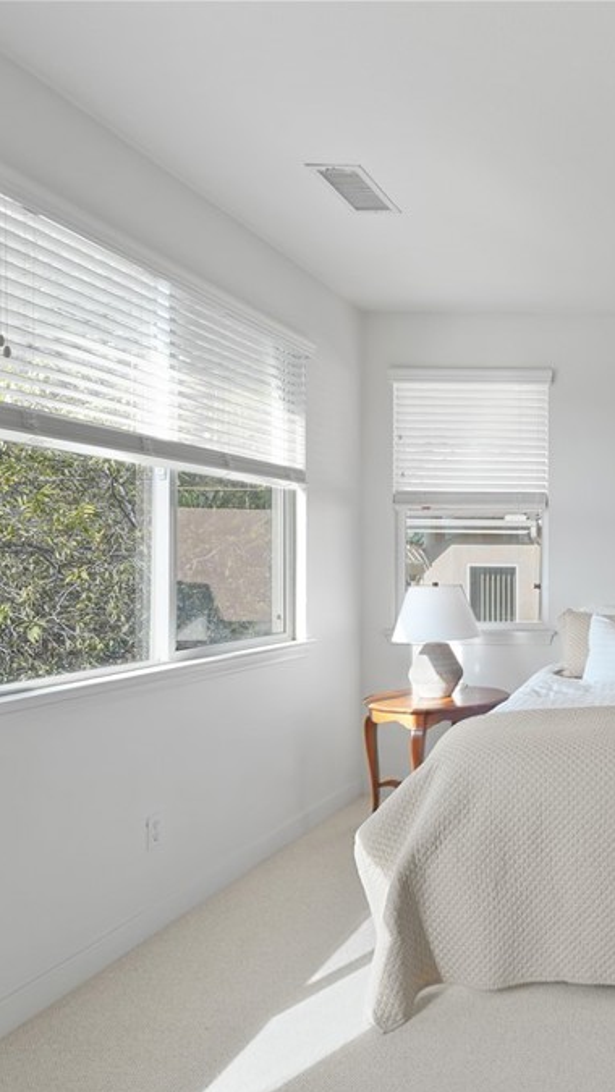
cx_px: 723
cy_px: 551
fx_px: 805
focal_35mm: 28
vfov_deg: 68.3
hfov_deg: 34.3
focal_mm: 17.5
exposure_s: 1/15
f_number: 4
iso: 160
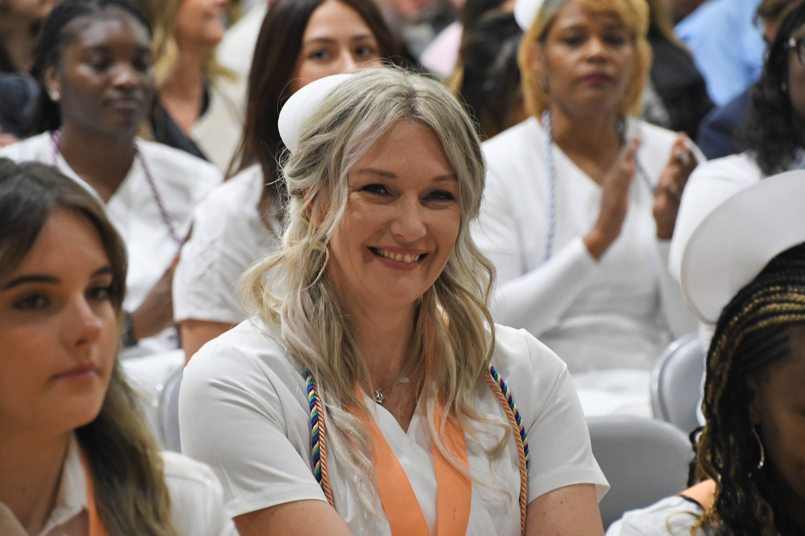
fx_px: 5110
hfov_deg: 9.0
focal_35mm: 229
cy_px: 278
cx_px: 394
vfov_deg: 6.0
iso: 1600
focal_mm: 145
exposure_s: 1/80
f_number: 6.3
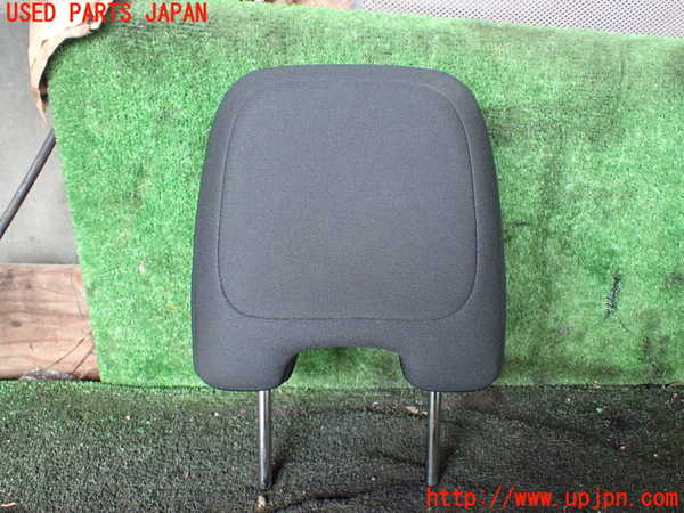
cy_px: 256
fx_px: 593
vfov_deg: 46.8
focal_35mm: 30
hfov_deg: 60.0
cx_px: 342
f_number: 2.3
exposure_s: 1/60
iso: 800
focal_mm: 5.4
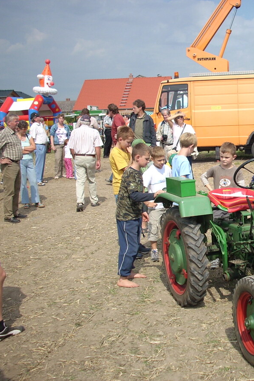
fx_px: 550
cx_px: 242
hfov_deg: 25.0
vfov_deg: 38.2
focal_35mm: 52
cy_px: 190
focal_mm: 6.2
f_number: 5.6
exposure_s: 1/297
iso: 64
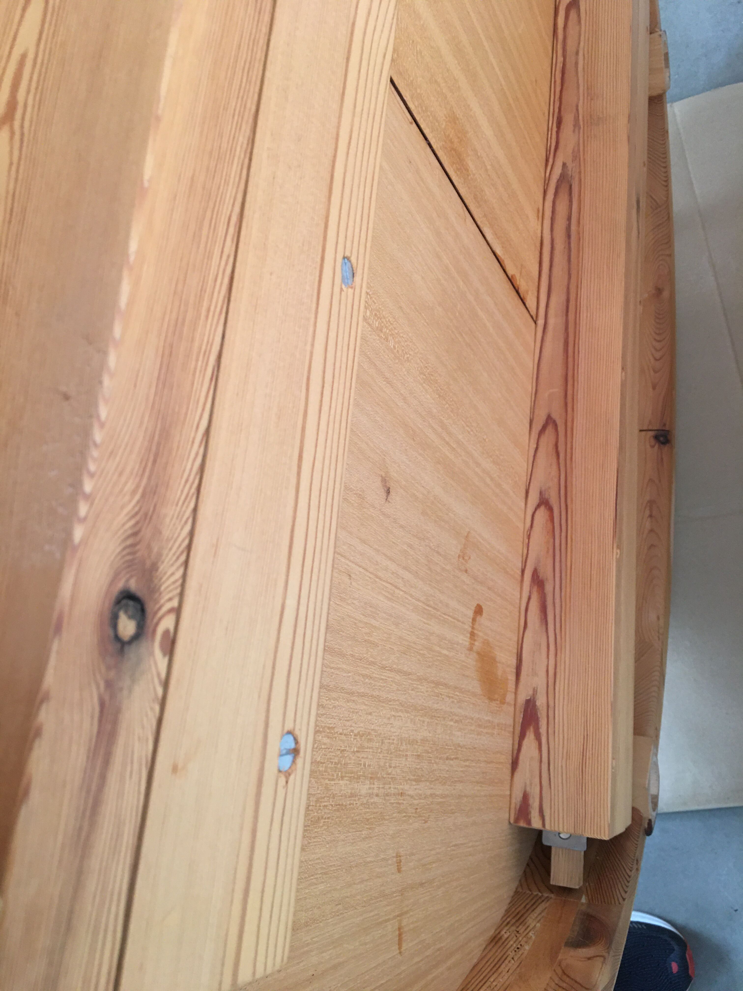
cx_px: 372
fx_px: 830
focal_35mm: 29
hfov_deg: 48.2
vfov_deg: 61.7
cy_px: 496
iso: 64
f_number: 2.2
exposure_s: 1/17
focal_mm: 4.15
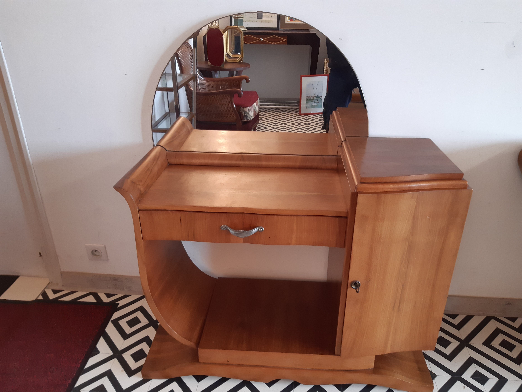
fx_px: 392
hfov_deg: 67.3
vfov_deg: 53.1
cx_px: 261
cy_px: 196
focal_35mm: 26
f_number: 1.7
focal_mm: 3.92
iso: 125
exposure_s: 1/50
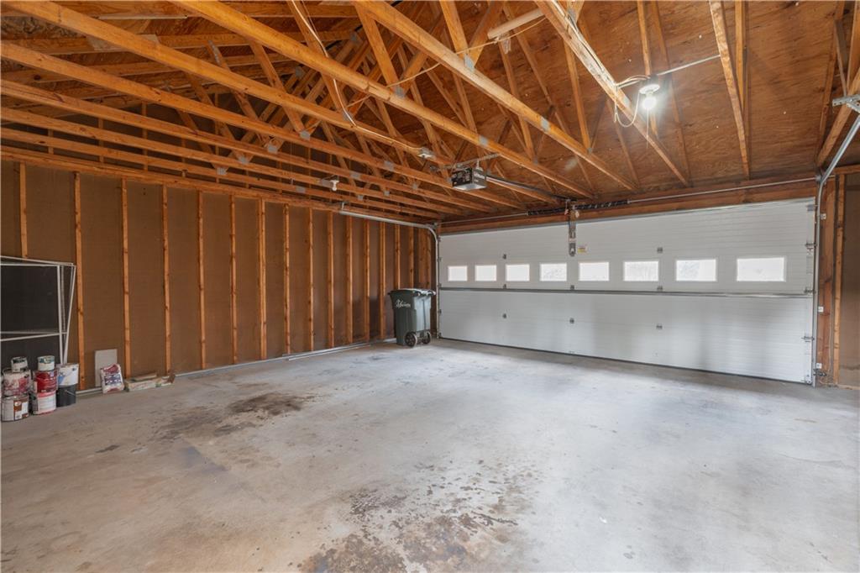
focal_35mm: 16
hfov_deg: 96.8
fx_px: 382
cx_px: 430
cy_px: 286
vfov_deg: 73.7
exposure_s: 1/3
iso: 800
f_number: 9
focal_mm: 16
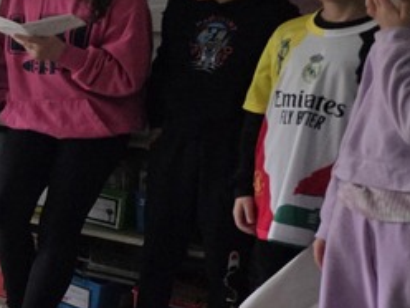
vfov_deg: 15.5
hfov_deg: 15.9
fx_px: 1125
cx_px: -427
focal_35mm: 95
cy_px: 101
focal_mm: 6.25
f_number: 1.7
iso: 400
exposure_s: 1/120
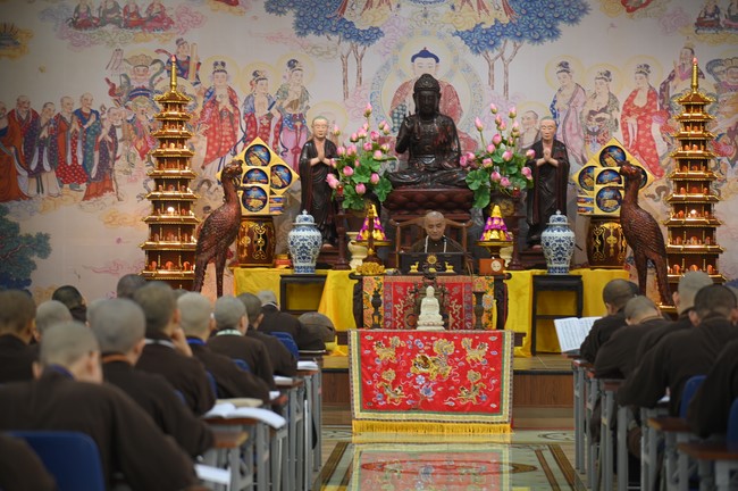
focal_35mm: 120
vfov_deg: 11.4
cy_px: 246
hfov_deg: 17.1
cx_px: 369
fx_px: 2457
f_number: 4
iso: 360
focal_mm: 120
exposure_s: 1/60
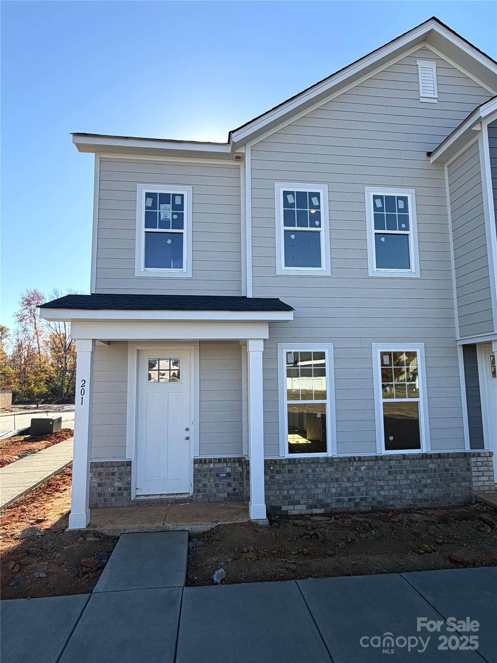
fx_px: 402
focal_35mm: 21
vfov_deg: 79.0
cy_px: 332
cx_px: 248
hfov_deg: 63.4
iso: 32
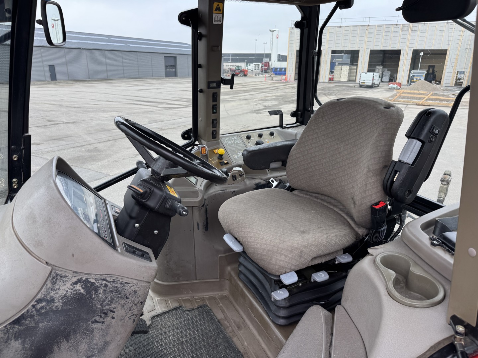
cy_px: 179
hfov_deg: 71.6
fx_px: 331
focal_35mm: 24
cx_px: 239
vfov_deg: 56.8
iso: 80
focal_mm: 6.76
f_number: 1.78
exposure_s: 1/121
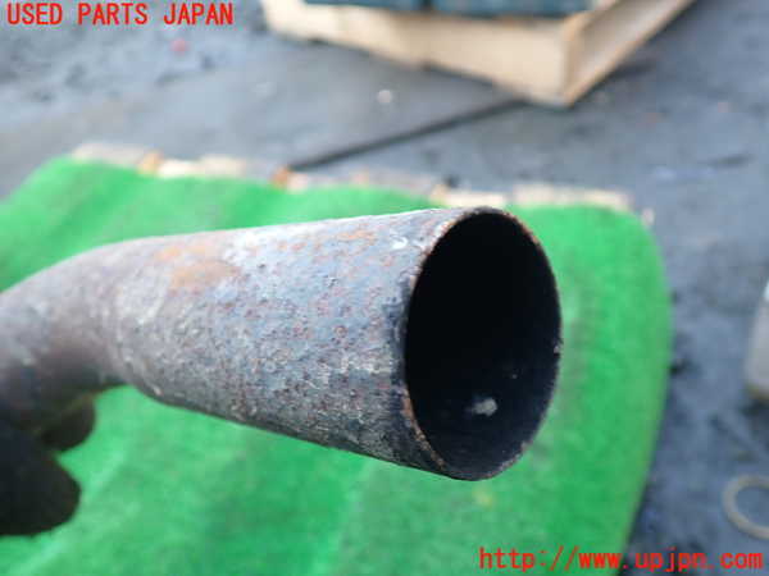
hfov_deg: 60.0
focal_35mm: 30
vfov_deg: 46.8
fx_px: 666
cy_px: 288
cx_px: 384
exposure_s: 1/60
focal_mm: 5.4
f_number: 2.3
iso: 100
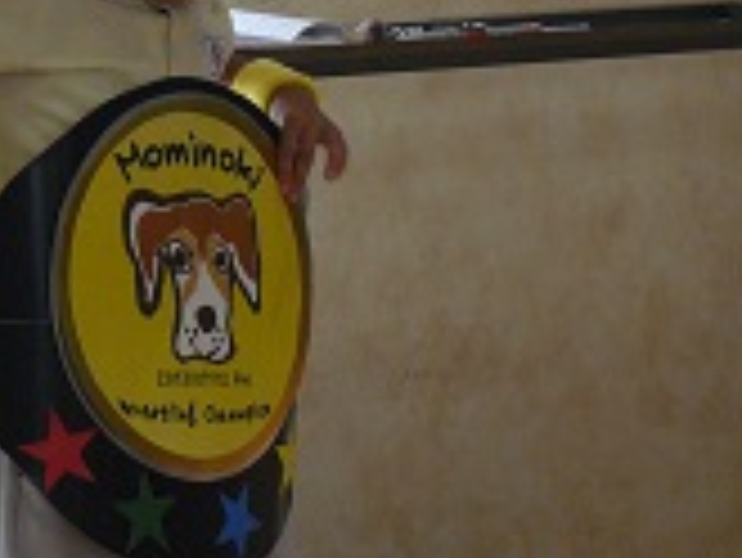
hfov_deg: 10.1
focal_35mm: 194
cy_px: -86
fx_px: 4161
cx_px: 54
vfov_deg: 7.6
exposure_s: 1/100
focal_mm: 13.4
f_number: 3.2
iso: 200
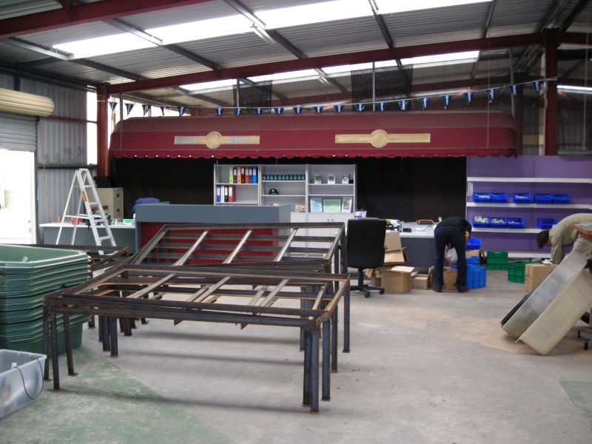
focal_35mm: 38
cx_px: 296
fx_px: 650
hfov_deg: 49.0
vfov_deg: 37.7
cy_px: 222
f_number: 3.2
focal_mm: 6.3
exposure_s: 1/60
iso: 249
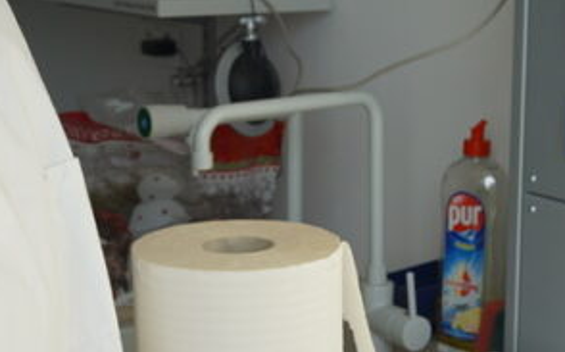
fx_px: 1477
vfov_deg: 13.6
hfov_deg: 21.7
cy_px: 178
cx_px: 296
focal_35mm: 96
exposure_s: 1/160
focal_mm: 18
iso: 100
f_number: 4
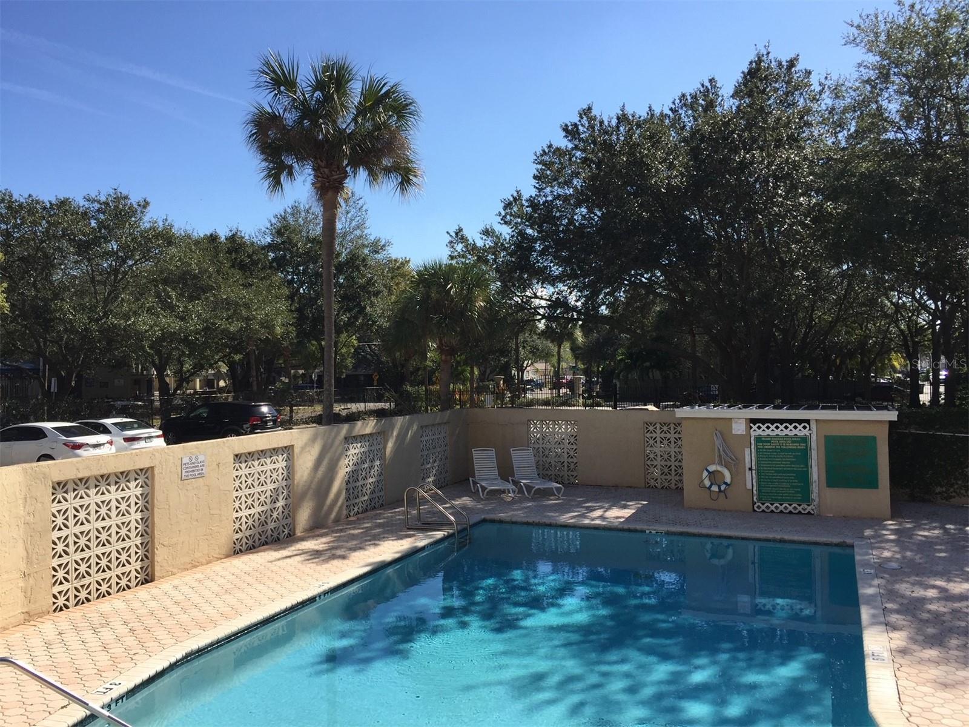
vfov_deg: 48.2
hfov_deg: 61.7
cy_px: 364
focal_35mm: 29
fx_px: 812
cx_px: 484
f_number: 2.2
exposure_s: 1/1721
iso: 32
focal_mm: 4.15
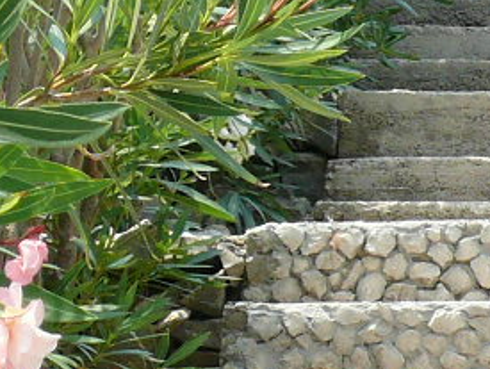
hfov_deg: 7.1
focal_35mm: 273
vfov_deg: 5.5
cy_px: 125
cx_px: 698
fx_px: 3869
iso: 100
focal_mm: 8.8
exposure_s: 1/200
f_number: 4
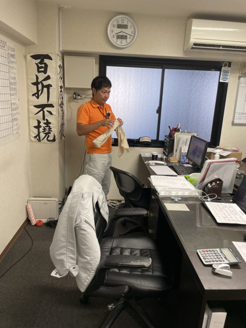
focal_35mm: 26
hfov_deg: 53.1
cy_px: 164
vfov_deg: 67.3
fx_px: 246
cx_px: 123
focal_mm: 4.2
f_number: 1.6
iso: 125
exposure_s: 1/120
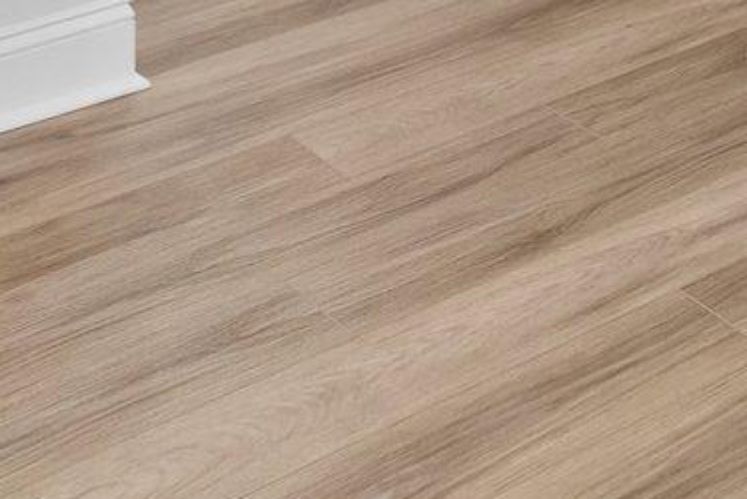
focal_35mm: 93
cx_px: 955
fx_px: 1931
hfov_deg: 20.2
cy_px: -795
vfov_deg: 11.5
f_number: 8
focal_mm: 17
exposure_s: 1/160
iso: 2000
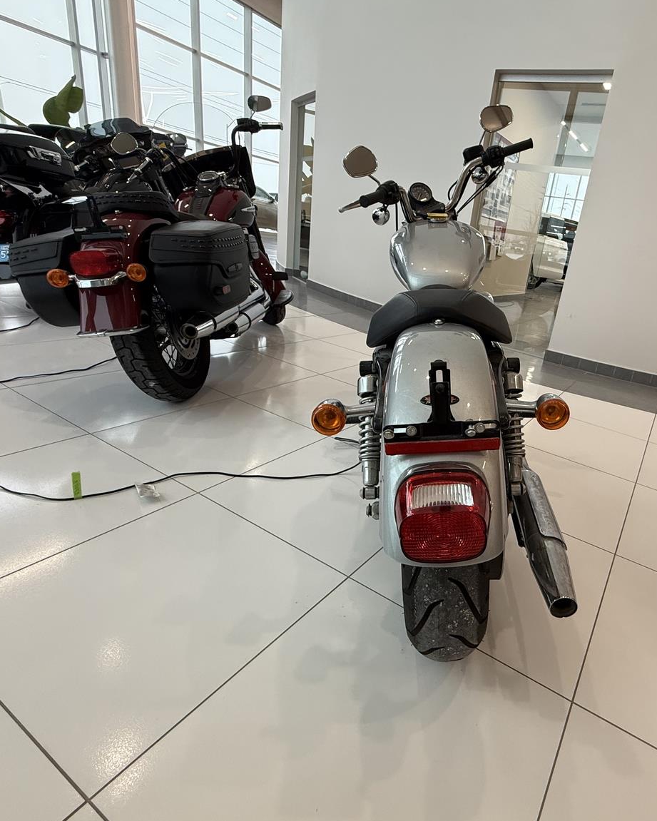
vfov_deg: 83.3
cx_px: 451
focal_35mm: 19
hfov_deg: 68.4
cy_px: 409
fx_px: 462
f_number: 2.2
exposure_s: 1/100
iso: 200
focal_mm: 2.22
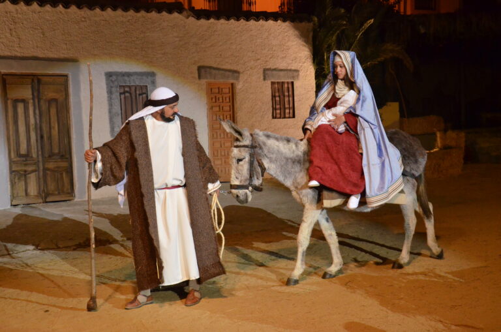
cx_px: 250
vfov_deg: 22.5
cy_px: 166
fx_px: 833
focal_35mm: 60
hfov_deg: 33.5
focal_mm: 40
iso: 3200
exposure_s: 1/200
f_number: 7.1
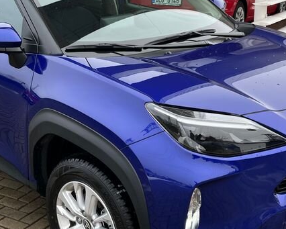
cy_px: 110
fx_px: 516
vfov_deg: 25.0
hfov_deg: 30.9
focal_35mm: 61
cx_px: 126
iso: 40
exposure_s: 1/207
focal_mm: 5.1
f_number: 1.6
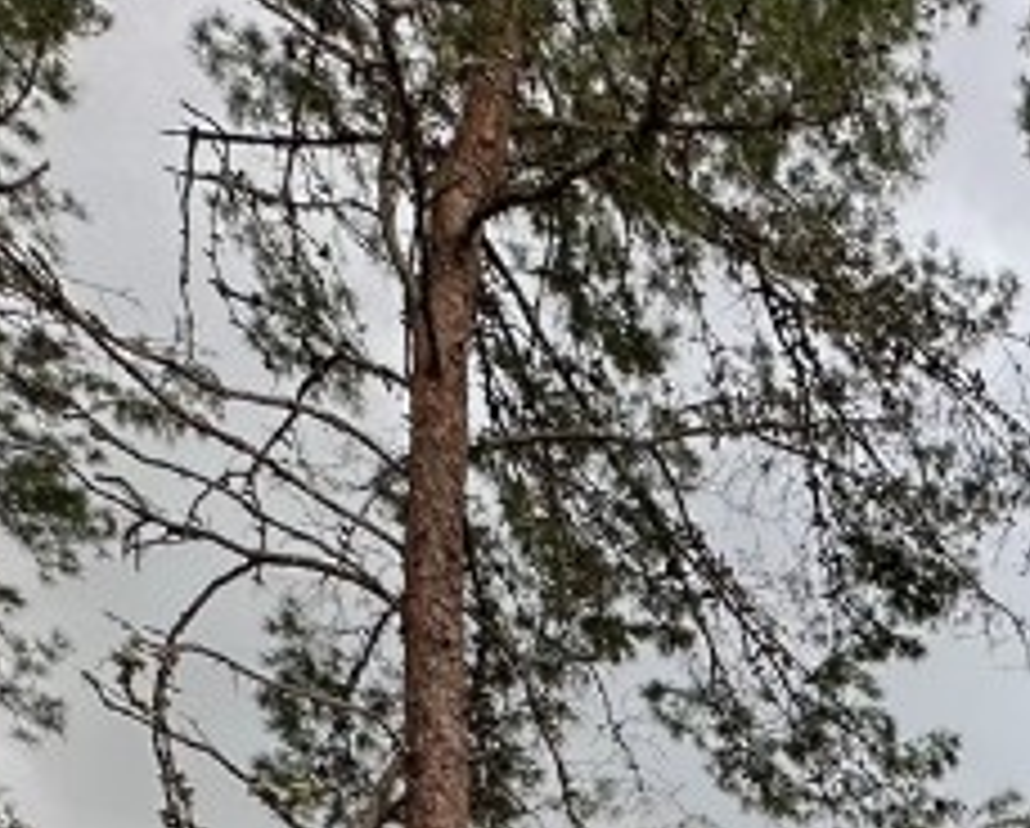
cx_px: 1552
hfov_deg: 24.1
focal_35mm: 61
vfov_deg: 17.9
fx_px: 1863
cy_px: 1624
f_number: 2.2
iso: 40
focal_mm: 2.22
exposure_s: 1/245
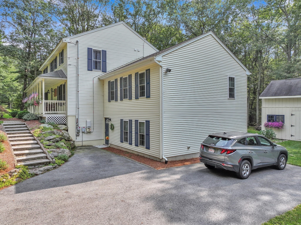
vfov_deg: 56.8
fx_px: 209
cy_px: 112
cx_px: 150
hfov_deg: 71.6
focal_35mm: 24
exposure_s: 1/50
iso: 120
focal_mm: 12.29
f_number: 2.8
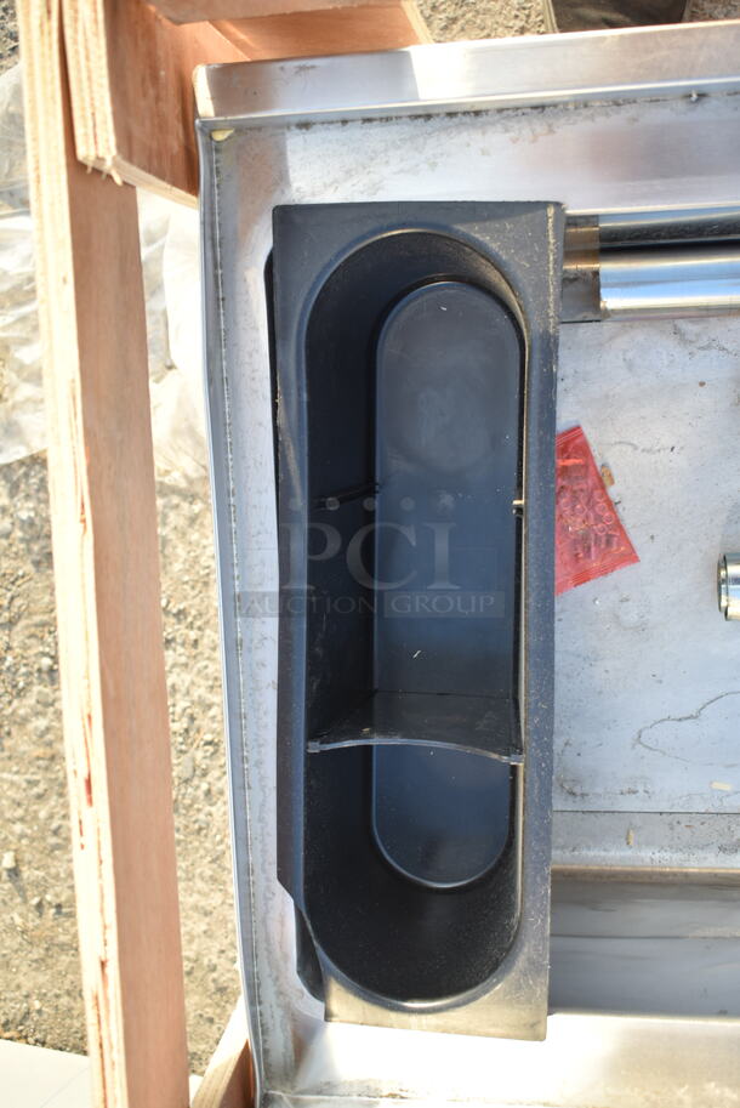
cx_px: 370
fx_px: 1339
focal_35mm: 44
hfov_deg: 30.9
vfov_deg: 44.9
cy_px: 554
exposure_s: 1/125
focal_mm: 29
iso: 140
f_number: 4.2
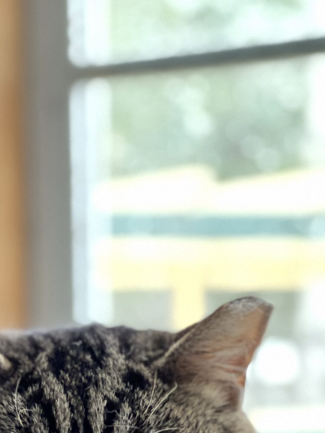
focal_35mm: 169
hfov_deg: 8.8
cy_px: 460
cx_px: 71
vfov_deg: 11.5
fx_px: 2115
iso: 400
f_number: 2.8
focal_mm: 9
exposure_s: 1/40
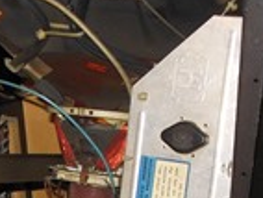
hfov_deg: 18.7
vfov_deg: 14.1
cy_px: 196
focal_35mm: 104
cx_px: 46
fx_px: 791
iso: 200
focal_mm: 6
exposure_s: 1/30
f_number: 3.5
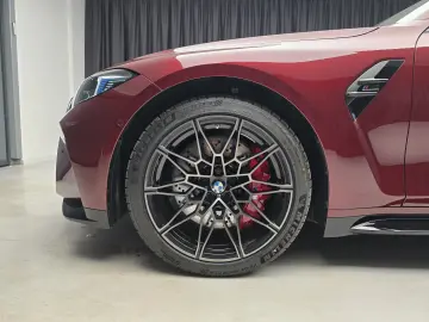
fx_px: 285
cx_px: 214
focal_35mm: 23
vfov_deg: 58.9
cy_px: 161
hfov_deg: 73.9
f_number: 1.7
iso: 200
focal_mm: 6.3
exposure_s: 1/100
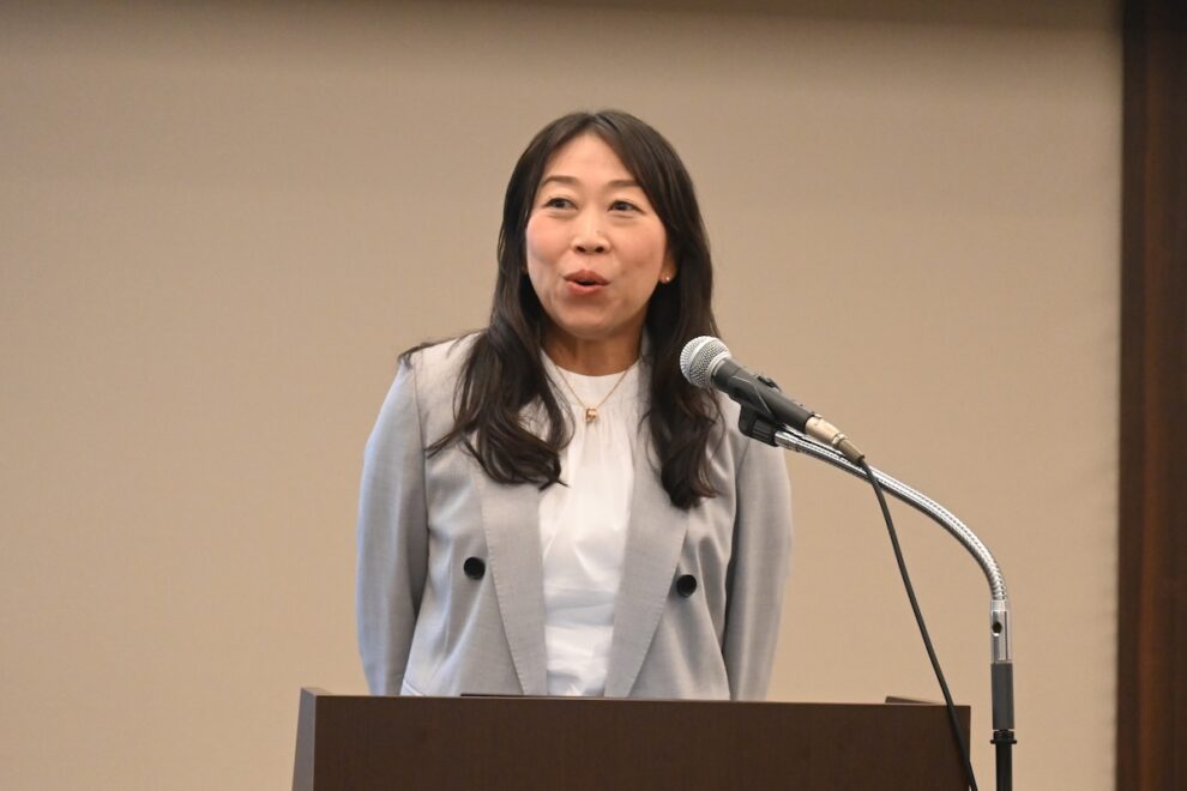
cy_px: 396
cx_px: 594
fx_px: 2225
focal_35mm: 68
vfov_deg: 20.2
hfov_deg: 29.9
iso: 3200
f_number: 6
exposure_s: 1/100
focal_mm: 45
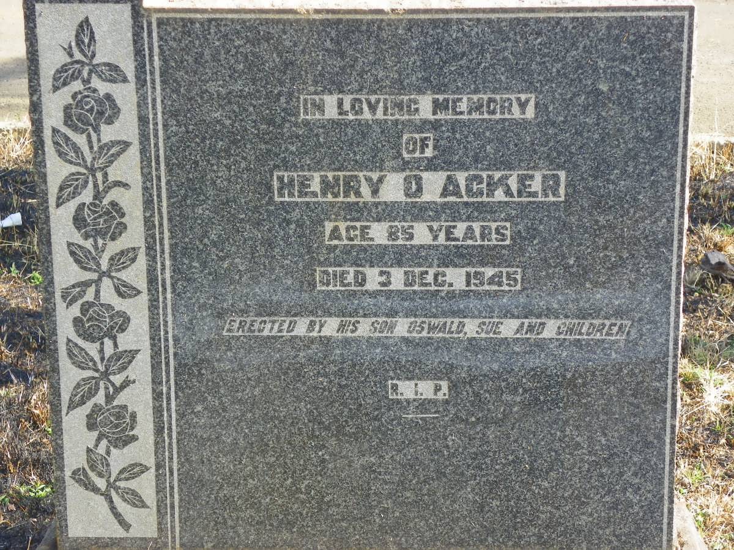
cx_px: 367
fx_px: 1760
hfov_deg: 23.6
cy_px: 275
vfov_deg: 17.8
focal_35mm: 83
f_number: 4
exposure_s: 1/80
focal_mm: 14.7
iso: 64
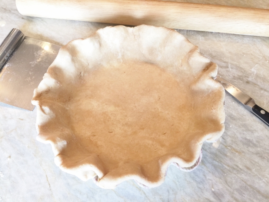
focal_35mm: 29
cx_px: 134
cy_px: 101
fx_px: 225
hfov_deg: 61.6
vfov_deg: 48.3
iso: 32
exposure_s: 1/30
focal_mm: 4.15
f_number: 2.2
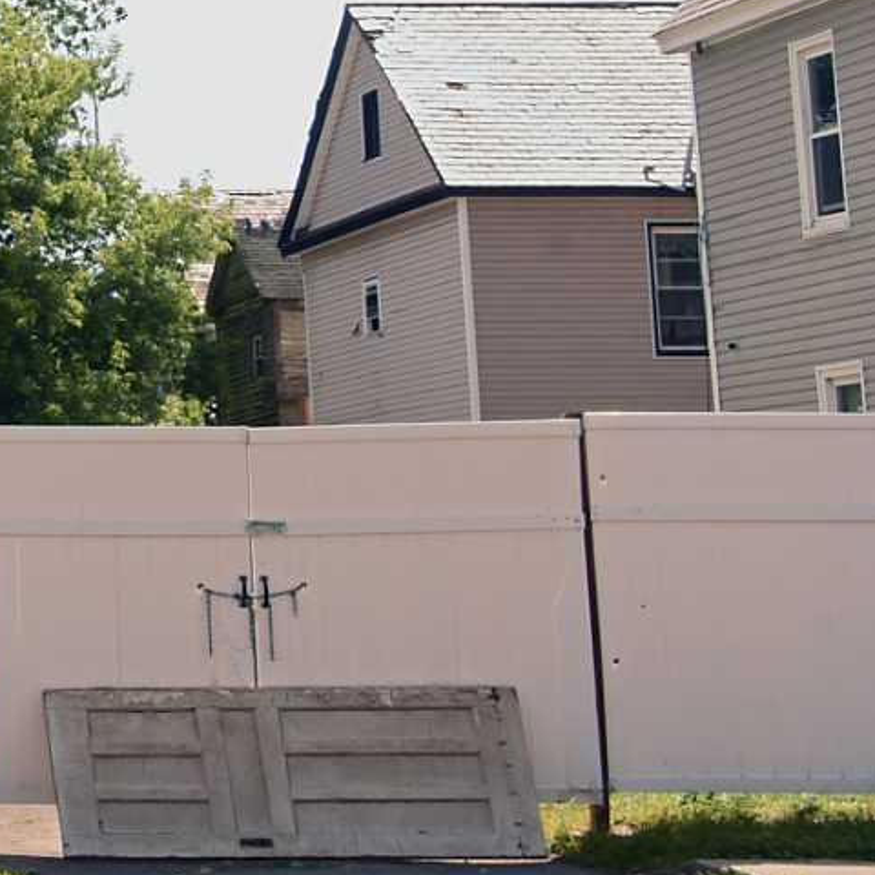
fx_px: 3317
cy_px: -30
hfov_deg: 13.1
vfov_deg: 14.7
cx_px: -864
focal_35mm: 116
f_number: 11
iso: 1000
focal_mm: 32
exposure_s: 1/500
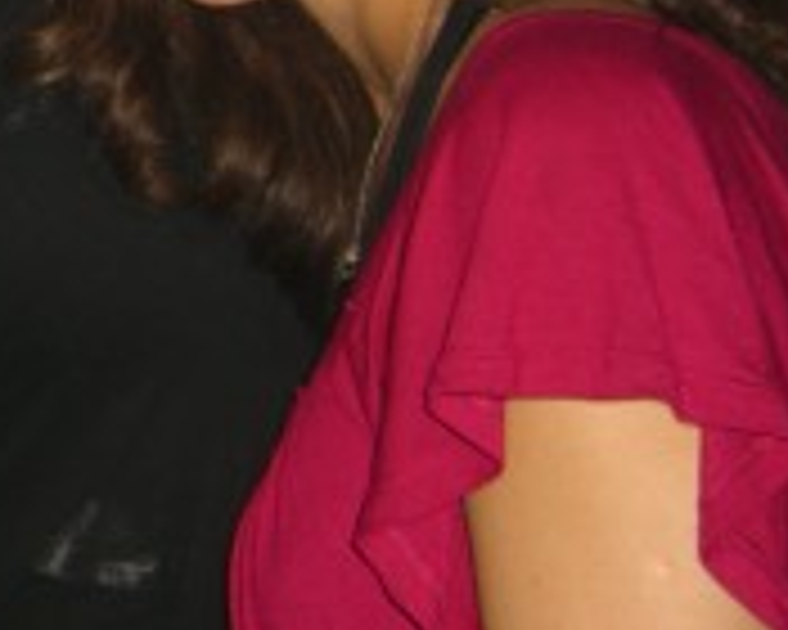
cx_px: -369
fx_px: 2962
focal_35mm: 127
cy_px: -40
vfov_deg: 12.0
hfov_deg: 14.2
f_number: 2.8
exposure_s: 1/60
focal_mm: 7.9
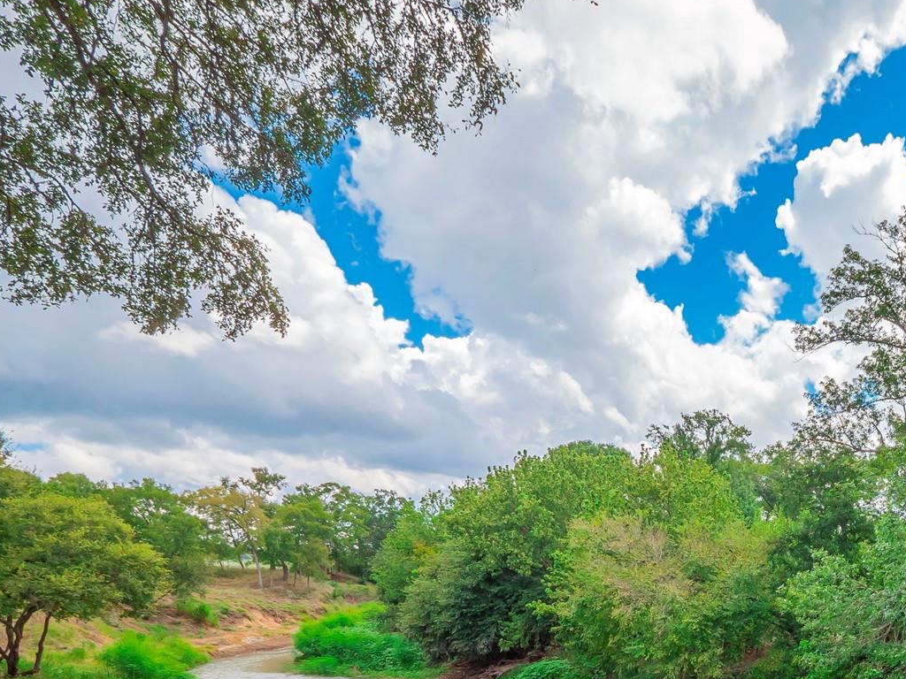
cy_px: 667
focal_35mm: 28
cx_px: 815
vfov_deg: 43.3
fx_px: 733
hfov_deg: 55.1
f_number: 8
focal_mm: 7
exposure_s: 1/200
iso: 200
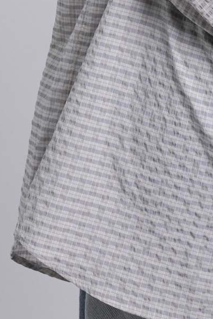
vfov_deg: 8.7
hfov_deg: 5.8
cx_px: 273
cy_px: -88
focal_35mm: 234
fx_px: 2075
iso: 500
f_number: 5.6
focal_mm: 39
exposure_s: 1/250
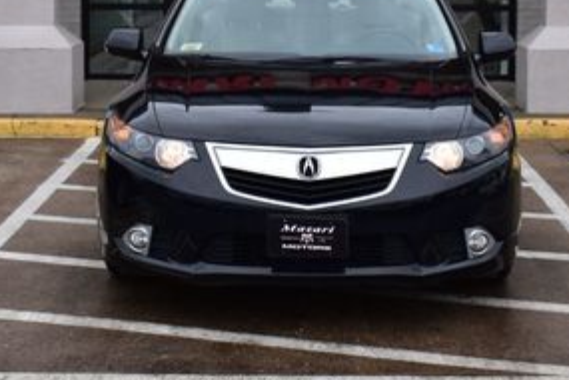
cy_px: 16
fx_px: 1329
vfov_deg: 16.0
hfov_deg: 24.1
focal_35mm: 84
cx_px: 311
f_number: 10
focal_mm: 25
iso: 400
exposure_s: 1/200
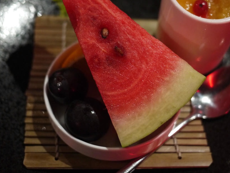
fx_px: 385
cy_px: 70
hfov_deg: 33.2
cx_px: 128
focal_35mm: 58
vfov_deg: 25.2
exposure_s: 1/25
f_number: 1.7
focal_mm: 20
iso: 800
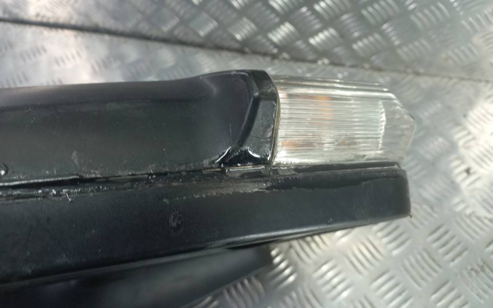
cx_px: 246
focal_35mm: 27
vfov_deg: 45.9
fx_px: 363
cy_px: 133
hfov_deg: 68.4
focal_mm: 4.6
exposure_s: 1/50
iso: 80
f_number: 1.8
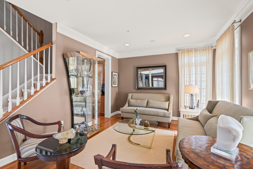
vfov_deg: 73.8
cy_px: 84
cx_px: 126
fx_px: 112
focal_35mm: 16
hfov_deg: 96.7
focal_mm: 16
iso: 800
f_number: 4
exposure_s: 1/8
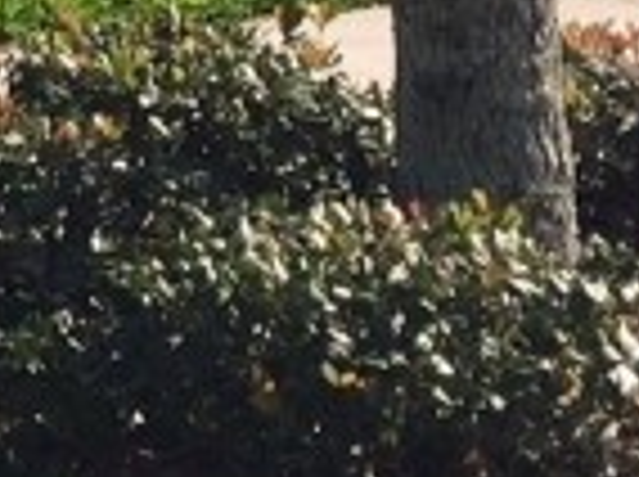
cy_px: -796
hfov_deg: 8.4
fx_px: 3999
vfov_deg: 6.4
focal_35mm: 217
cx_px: -878
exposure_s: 1/1953
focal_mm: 4.12
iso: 40
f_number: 2.2
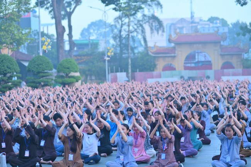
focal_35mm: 85
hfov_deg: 23.9
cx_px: 126
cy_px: 84
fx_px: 592
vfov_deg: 16.1
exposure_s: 1/125
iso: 100
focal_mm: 85
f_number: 2.5
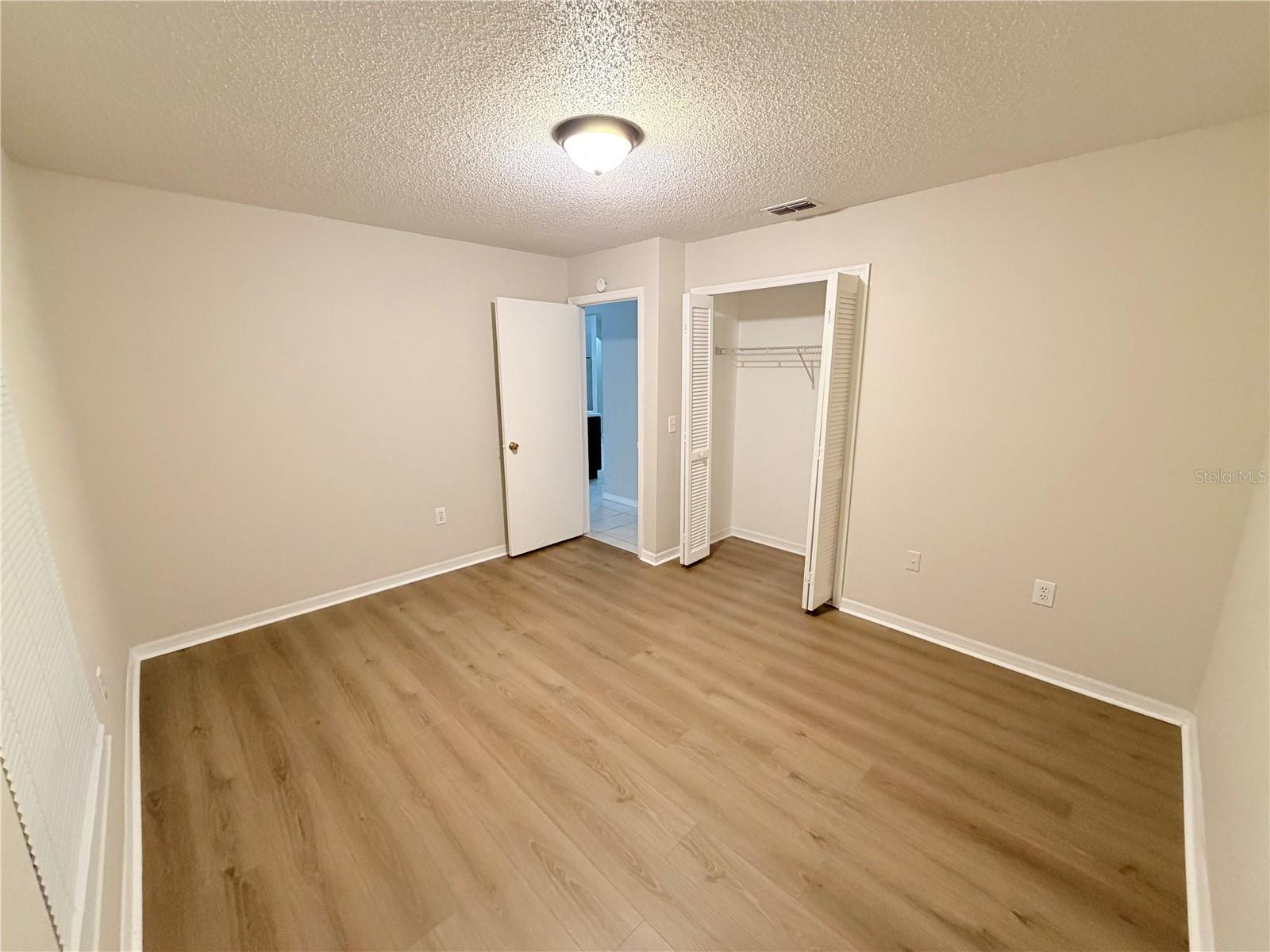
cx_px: 635
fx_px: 514
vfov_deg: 85.7
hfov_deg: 102.1
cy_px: 476
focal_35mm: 14
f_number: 2.2
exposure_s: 1/60
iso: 400
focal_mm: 2.22
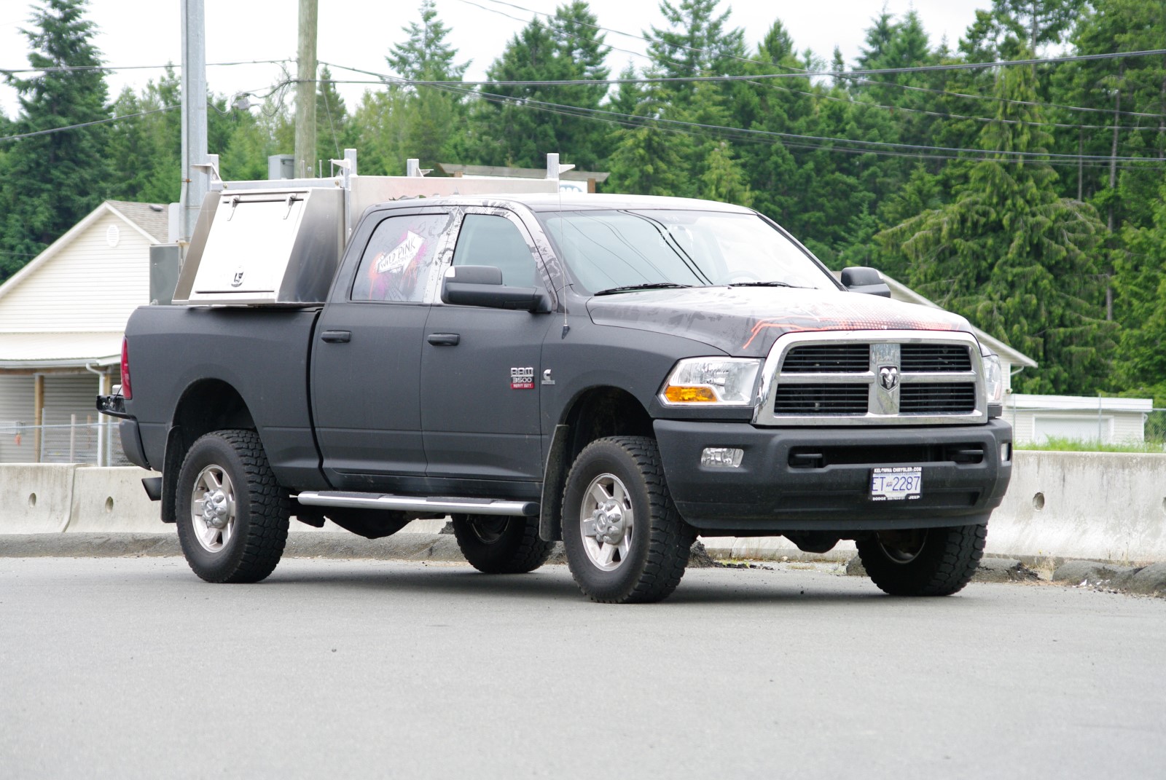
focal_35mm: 162
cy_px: 390
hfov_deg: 12.7
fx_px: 5253
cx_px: 583
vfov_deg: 8.5
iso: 400
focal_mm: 107.5
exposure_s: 1/350
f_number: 6.7
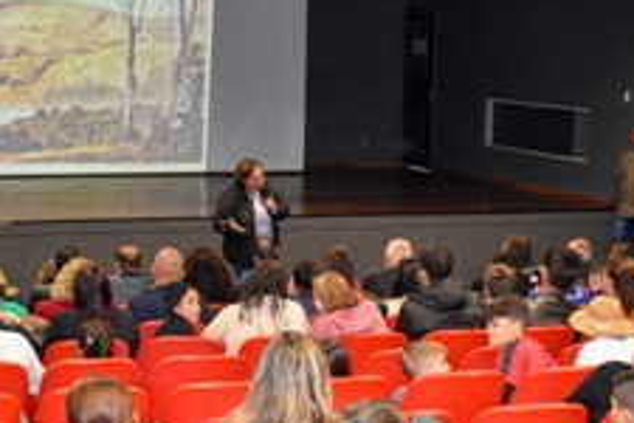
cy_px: 275
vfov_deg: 14.5
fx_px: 1655
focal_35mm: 94
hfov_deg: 21.7
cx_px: 268
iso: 2800
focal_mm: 22
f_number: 3.8
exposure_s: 1/60
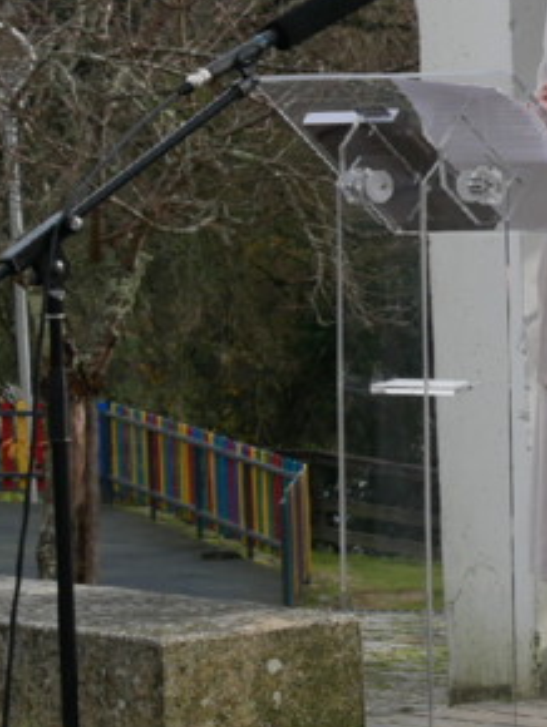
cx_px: 1197
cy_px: 303
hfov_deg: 6.4
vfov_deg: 8.8
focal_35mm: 225
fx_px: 4734
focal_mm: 34
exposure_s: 1/250
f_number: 7.1
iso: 200
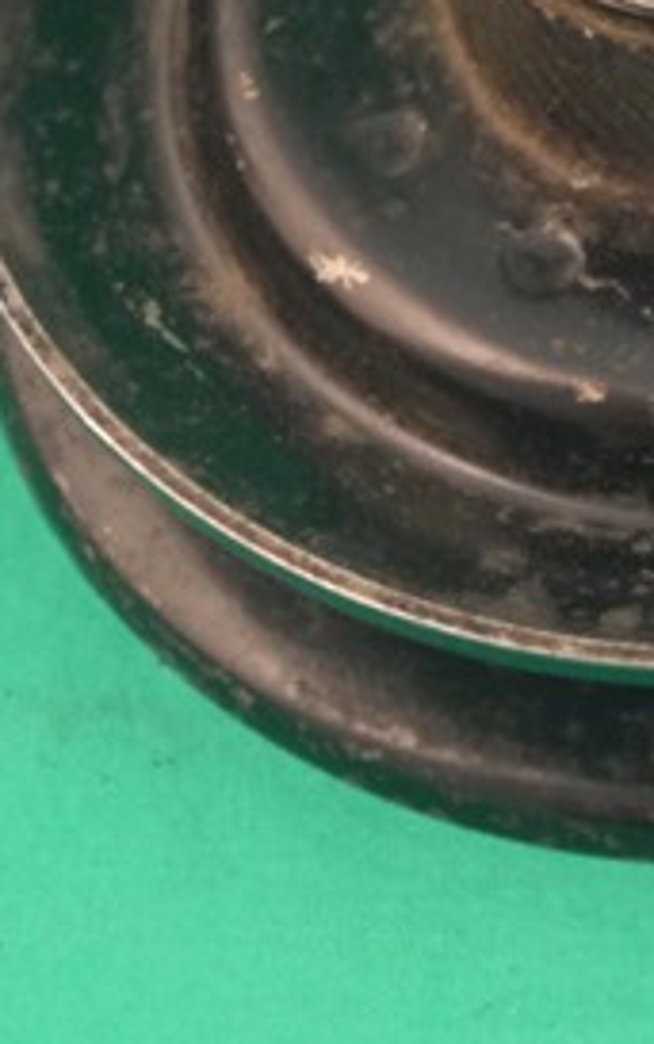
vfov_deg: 8.4
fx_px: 7061
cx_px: 715
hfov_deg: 5.3
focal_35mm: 248
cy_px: 88
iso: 800
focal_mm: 42
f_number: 5.6
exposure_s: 1/25
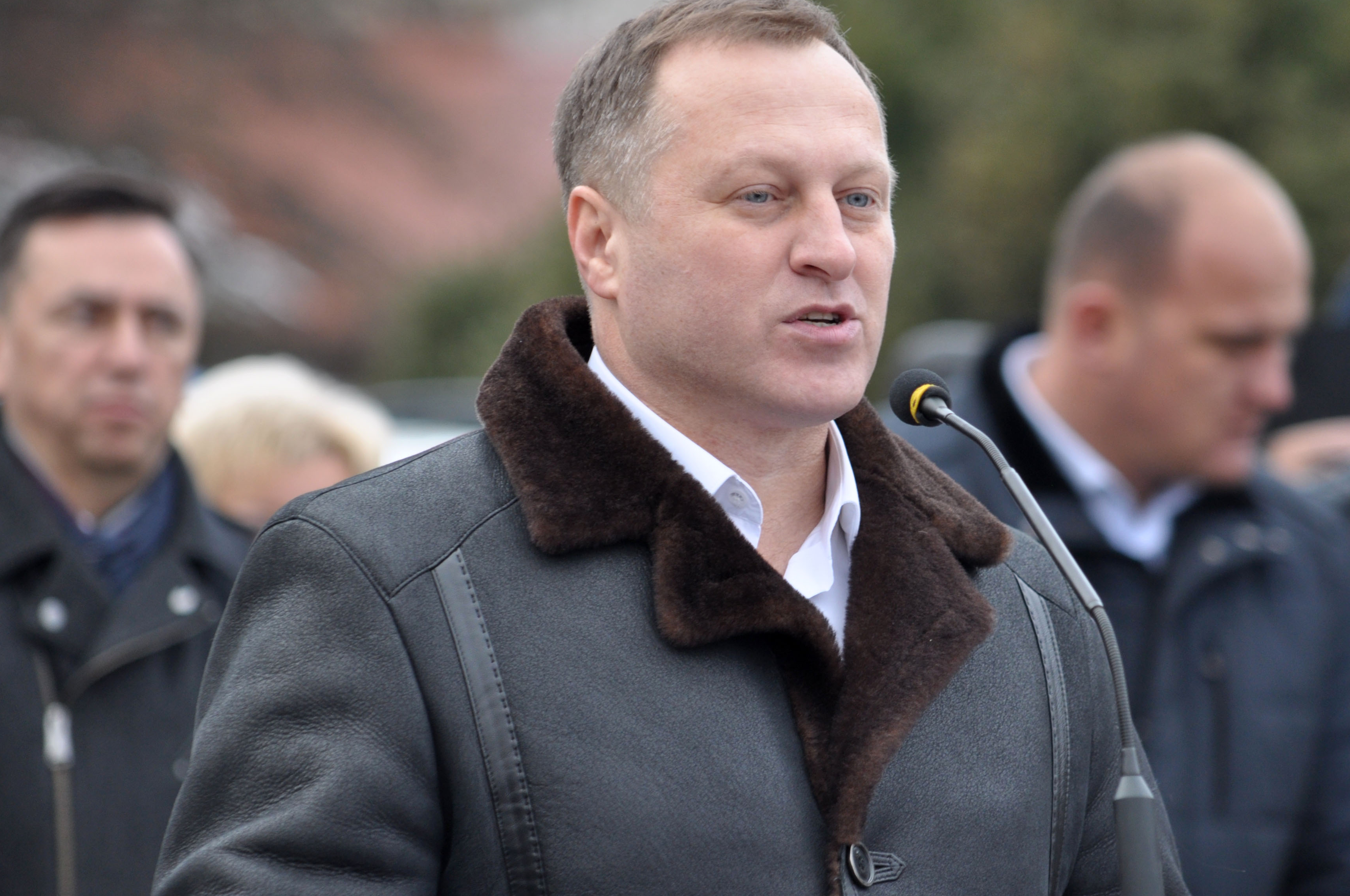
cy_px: 444
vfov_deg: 3.5
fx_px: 14720
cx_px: 712
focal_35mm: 393
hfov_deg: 5.3
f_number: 5.3
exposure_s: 1/100
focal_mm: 210
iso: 320
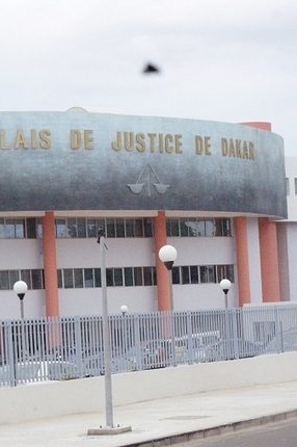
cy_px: 224
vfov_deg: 16.4
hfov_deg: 10.9
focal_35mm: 125
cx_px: 56
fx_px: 1546
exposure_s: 1/2500
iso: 3200
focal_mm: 55
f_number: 16
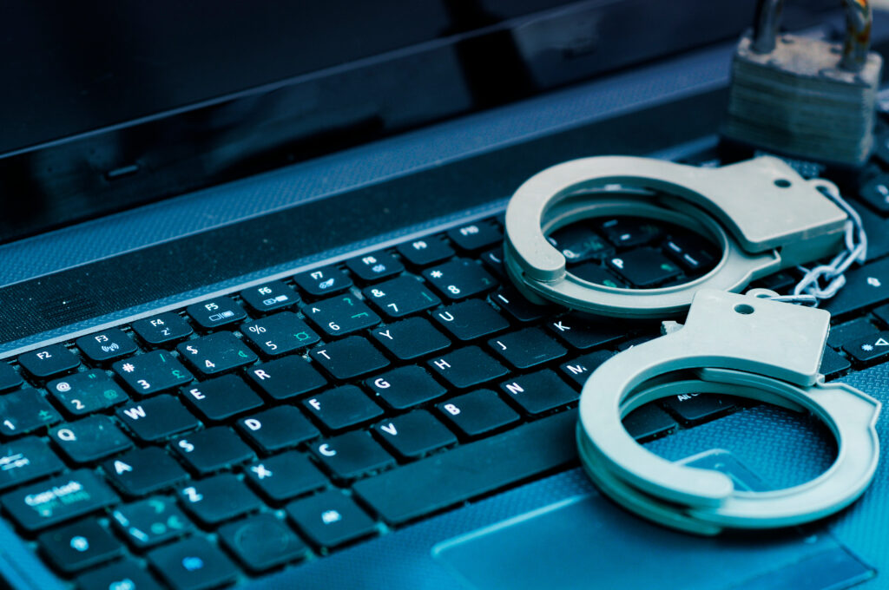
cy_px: 295
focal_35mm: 128
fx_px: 3145
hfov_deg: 16.1
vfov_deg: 10.7
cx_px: 444
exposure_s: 1/500
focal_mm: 85
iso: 400
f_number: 3.5
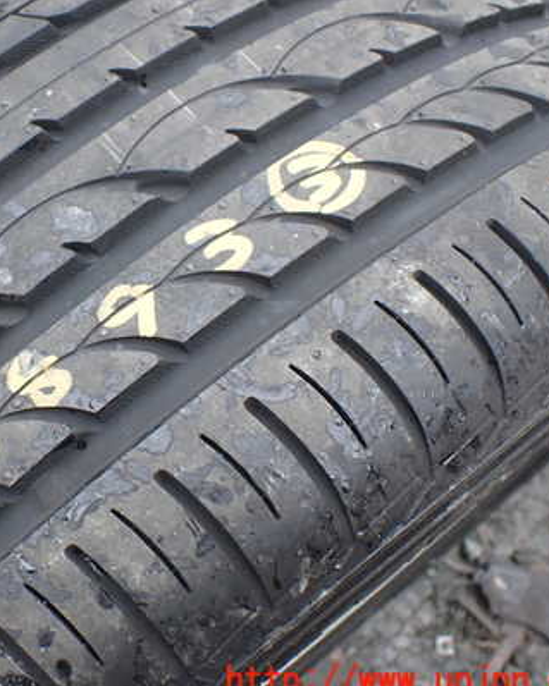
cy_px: 316
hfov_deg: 33.0
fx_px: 894
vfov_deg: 42.0
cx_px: 98
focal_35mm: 44
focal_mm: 5.4
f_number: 2.3
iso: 160
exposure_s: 1/125
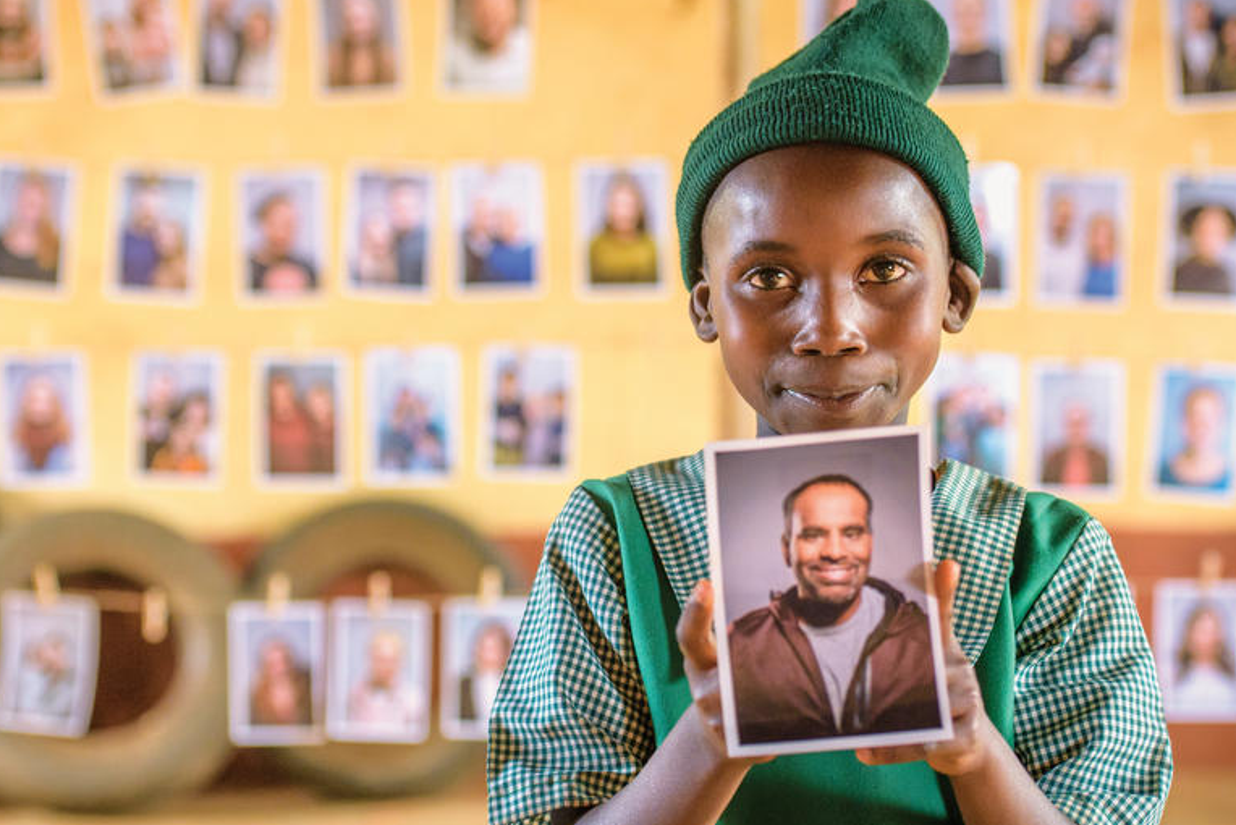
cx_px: 510
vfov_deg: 12.5
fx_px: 3778
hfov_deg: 18.6
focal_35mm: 110
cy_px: 384
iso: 1000
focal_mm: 70
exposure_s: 1/80
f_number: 3.5
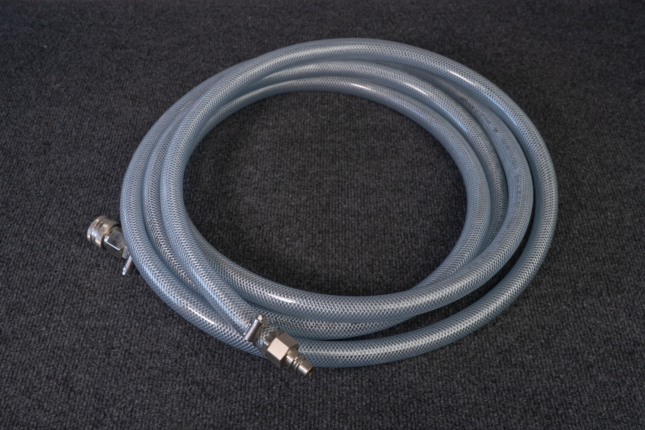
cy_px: 215
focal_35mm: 38
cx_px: 322
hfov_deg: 50.7
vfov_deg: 35.1
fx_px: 681
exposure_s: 1/400
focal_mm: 38
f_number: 8
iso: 1000
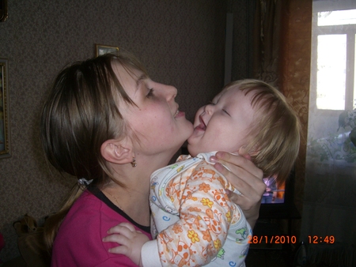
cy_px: 134
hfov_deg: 49.0
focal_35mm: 38
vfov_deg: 37.8
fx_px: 391
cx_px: 178
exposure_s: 1/60
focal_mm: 7.9
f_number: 2.8
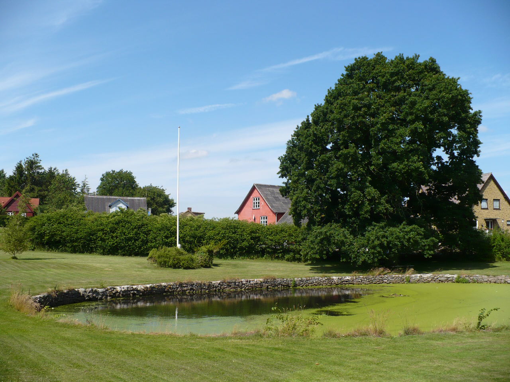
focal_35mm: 37
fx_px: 545
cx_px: 255
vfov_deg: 38.7
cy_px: 191
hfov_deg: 50.1
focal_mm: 6.1
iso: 100
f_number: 8
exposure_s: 1/160
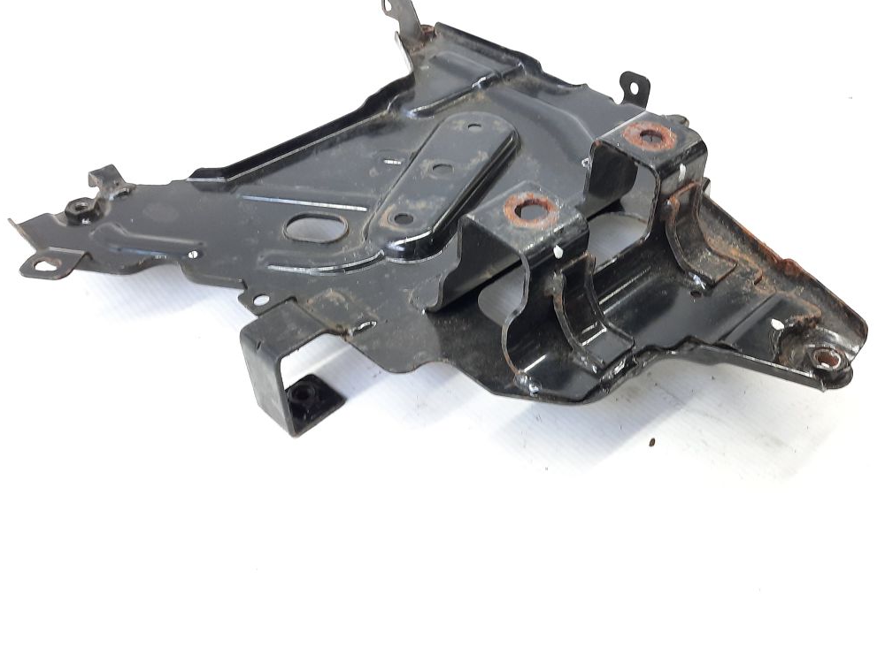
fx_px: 767
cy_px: 292
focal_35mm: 30
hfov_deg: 60.0
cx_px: 442
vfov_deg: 46.7
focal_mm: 4.6
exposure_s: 1/50
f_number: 2
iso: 160
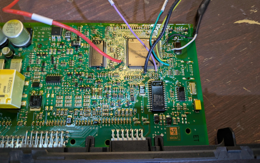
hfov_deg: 68.4
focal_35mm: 27
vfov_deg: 45.9
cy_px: 72
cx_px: 128
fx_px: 191
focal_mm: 5.43
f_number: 1.89
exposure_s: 1/120
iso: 80
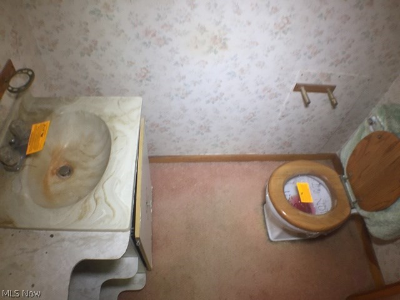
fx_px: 335
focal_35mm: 29
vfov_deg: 48.2
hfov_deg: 61.7
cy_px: 150
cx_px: 200
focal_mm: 4.15
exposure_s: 1/33
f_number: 2.2
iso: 125
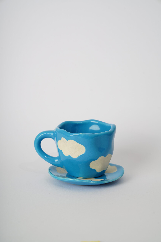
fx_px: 469
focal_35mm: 70
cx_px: 80
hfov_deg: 19.5
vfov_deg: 28.8
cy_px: 121
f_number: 8
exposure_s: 1/160
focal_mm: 70
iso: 100
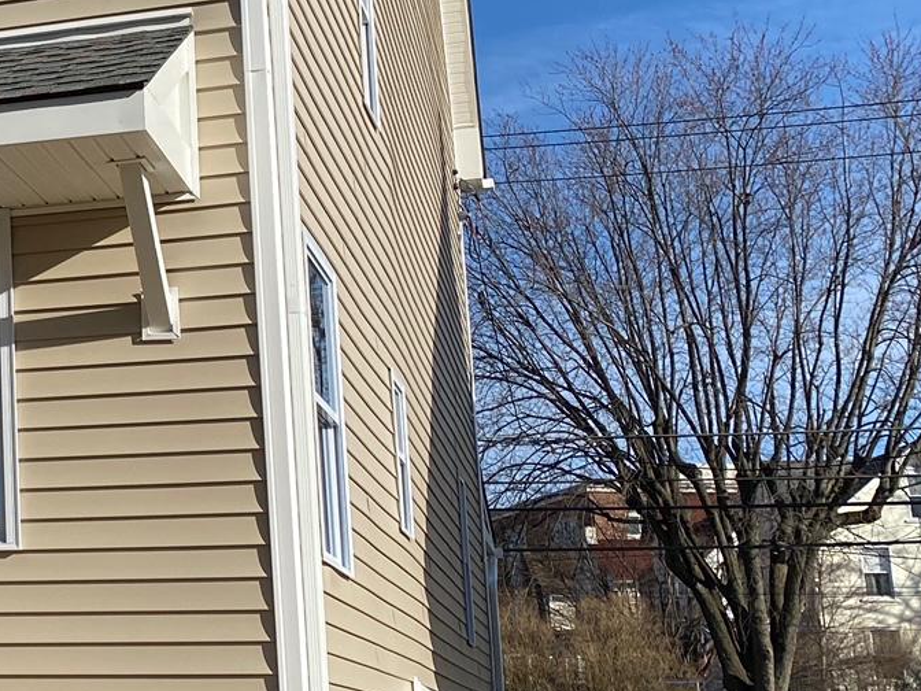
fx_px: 2075
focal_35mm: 78
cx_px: -314
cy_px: 265
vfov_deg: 18.9
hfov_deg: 22.2
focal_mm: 4.25
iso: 32
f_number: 1.8
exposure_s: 1/2967
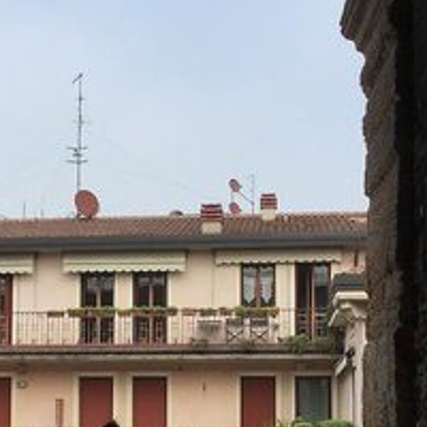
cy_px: 348
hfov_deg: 21.0
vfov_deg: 20.9
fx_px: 1144
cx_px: 126
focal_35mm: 82
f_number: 2.4
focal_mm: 3.3
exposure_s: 1/823
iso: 25
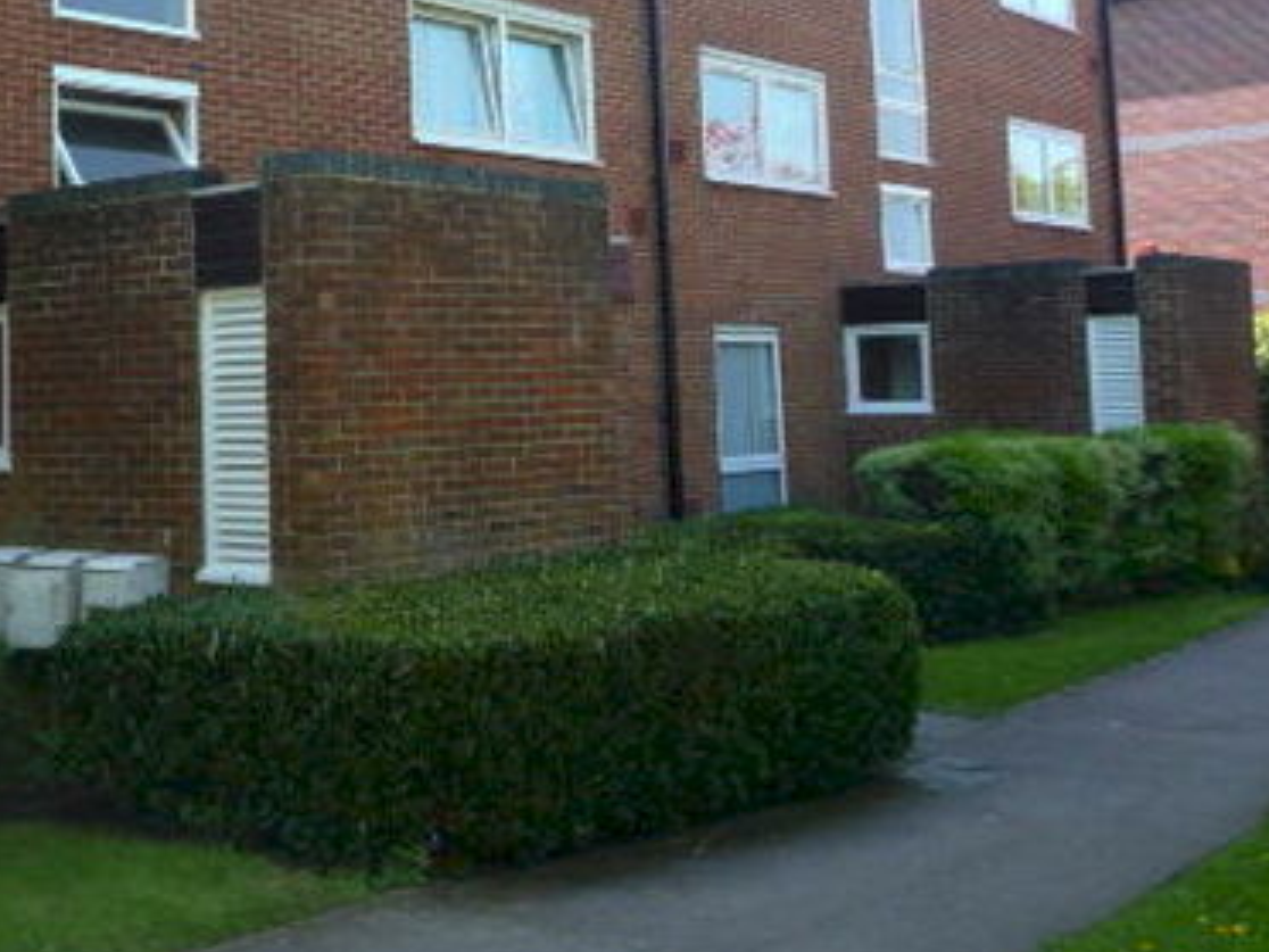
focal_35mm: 47
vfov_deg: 30.3
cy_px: 234
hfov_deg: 39.5
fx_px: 1723
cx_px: 348
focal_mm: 4.4
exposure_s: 1/250
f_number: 2.8
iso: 100
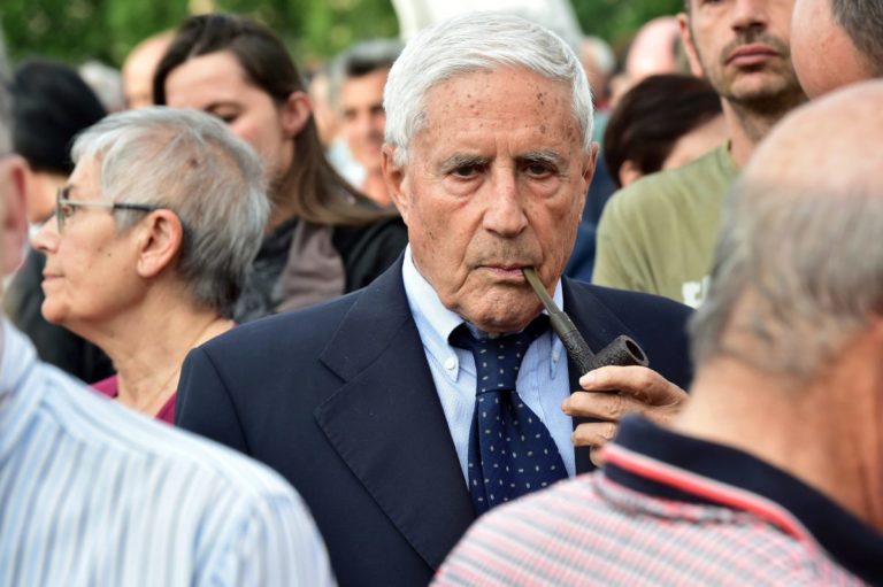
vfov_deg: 10.1
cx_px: 442
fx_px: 3309
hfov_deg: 15.2
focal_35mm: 135
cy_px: 294
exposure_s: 1/320
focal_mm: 135
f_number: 10
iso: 1000
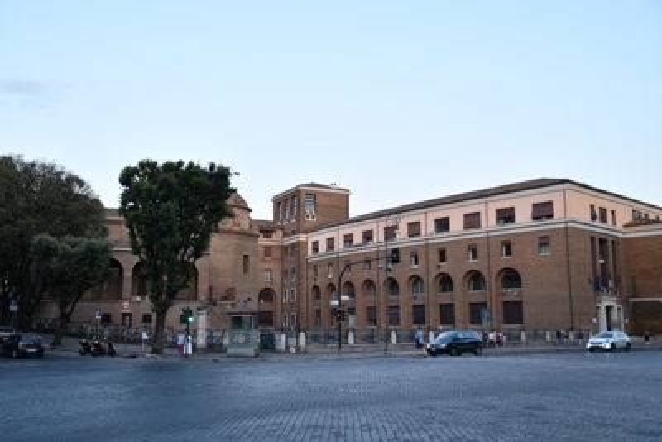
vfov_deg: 40.0
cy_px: 221
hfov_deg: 57.2
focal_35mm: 33
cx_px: 331
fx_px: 607
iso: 160
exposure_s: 1/60
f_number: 3.5
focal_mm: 22
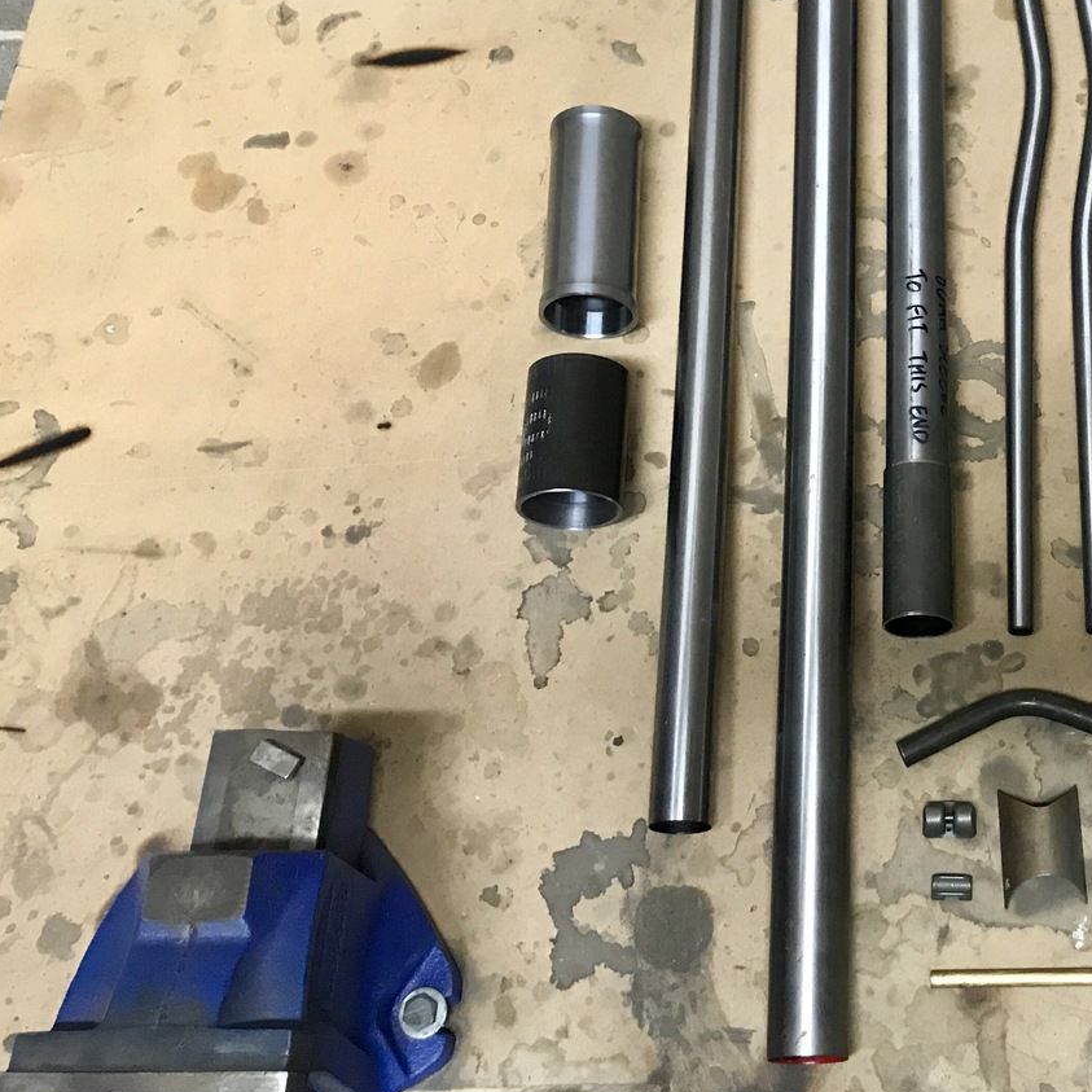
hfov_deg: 34.2
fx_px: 1677
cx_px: 972
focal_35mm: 47
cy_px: 391
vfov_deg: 35.8
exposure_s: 1/14
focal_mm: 3.99
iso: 100
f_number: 1.8
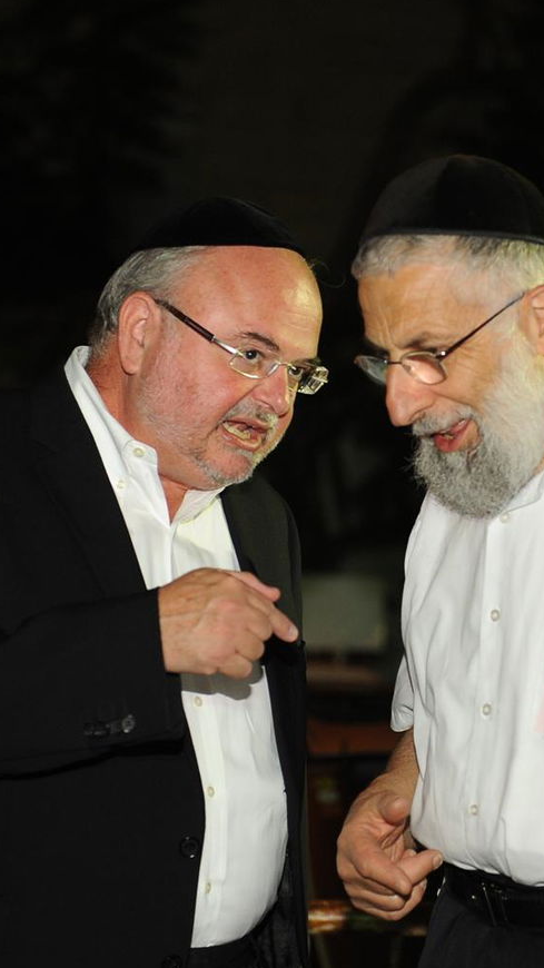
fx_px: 3028
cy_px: 513
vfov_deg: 18.2
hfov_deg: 10.3
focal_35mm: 118
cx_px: 390
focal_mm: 70
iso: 1250
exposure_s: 1/125
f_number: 3.2
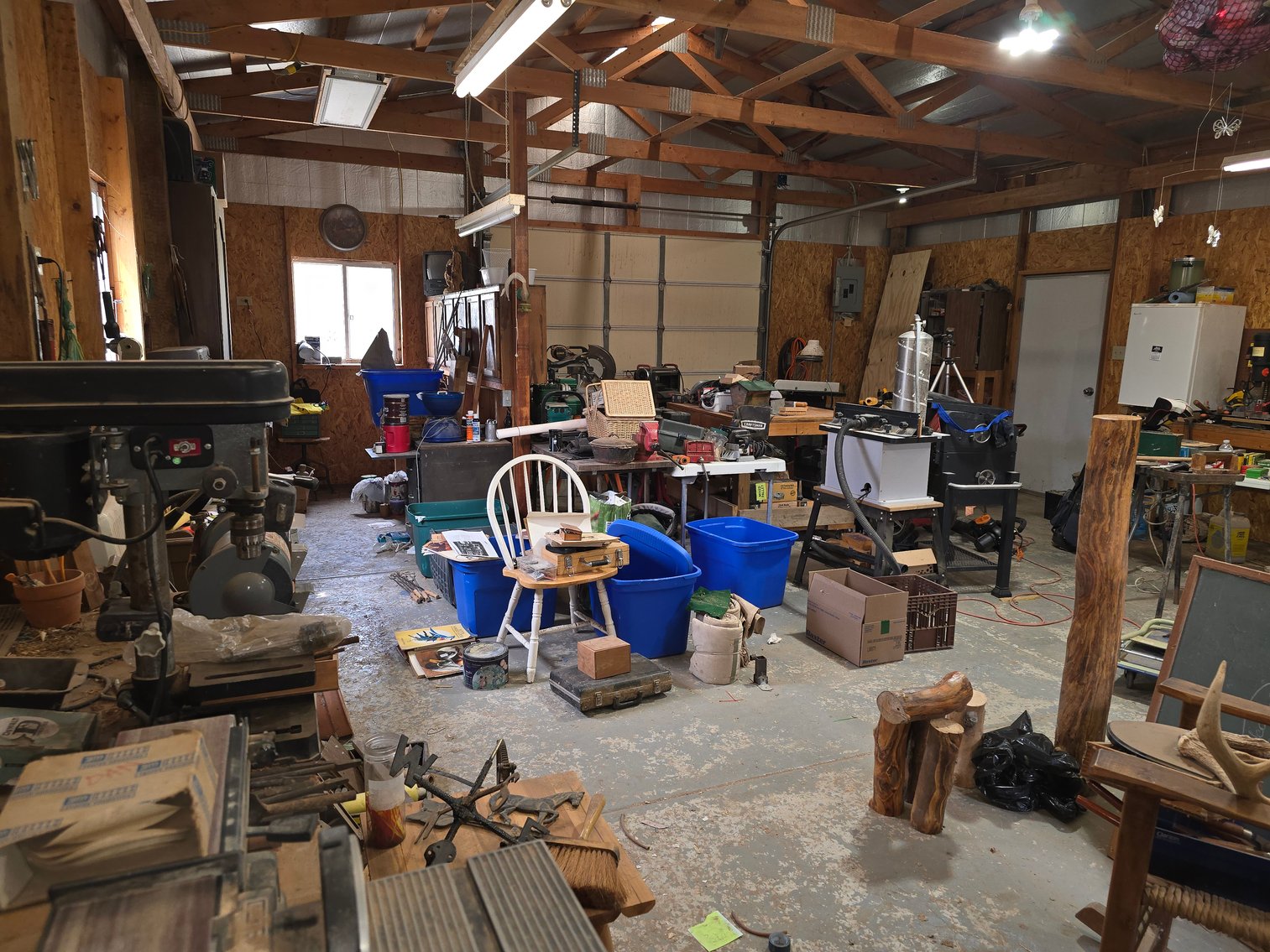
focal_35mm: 23
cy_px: 476
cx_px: 635
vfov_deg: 58.9
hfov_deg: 73.9
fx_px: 844
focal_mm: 6.3
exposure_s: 1/60
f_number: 1.7
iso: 80
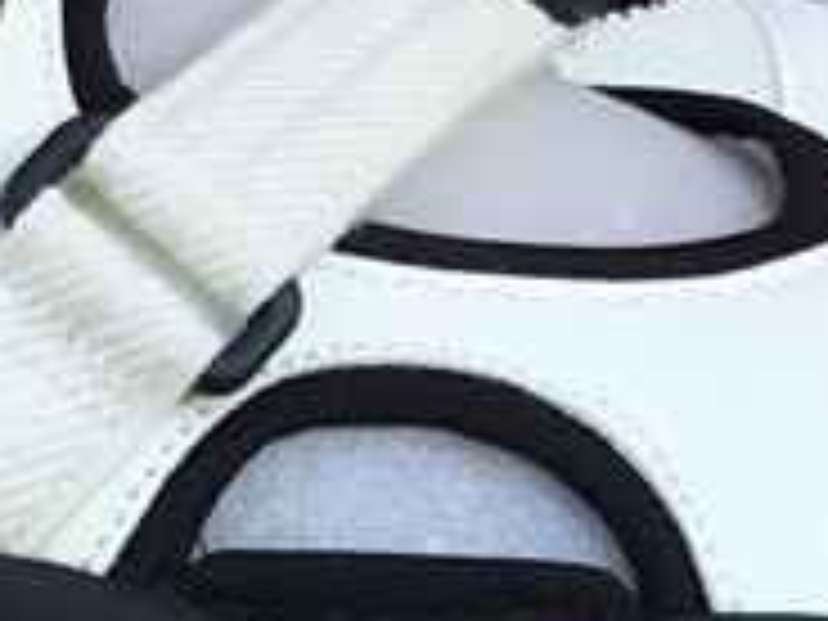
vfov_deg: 9.6
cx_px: -32
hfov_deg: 12.8
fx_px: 3636
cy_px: 776
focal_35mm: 152
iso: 25
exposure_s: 1/238
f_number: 2.4
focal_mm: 3.3
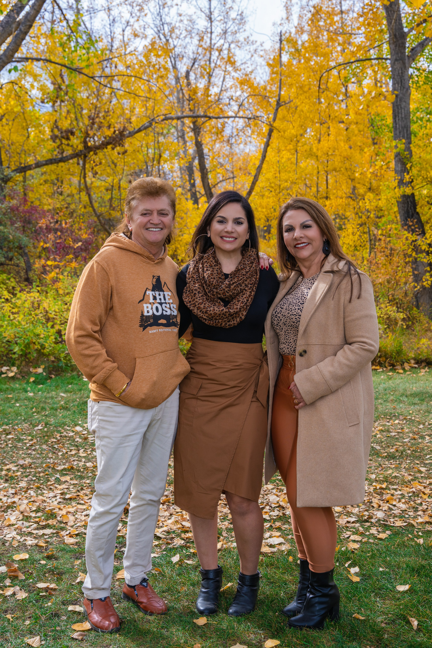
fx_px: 770
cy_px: 324
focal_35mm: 43
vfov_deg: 45.6
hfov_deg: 31.3
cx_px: 216
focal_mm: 42.8
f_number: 5.6
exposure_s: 1/640
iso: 320
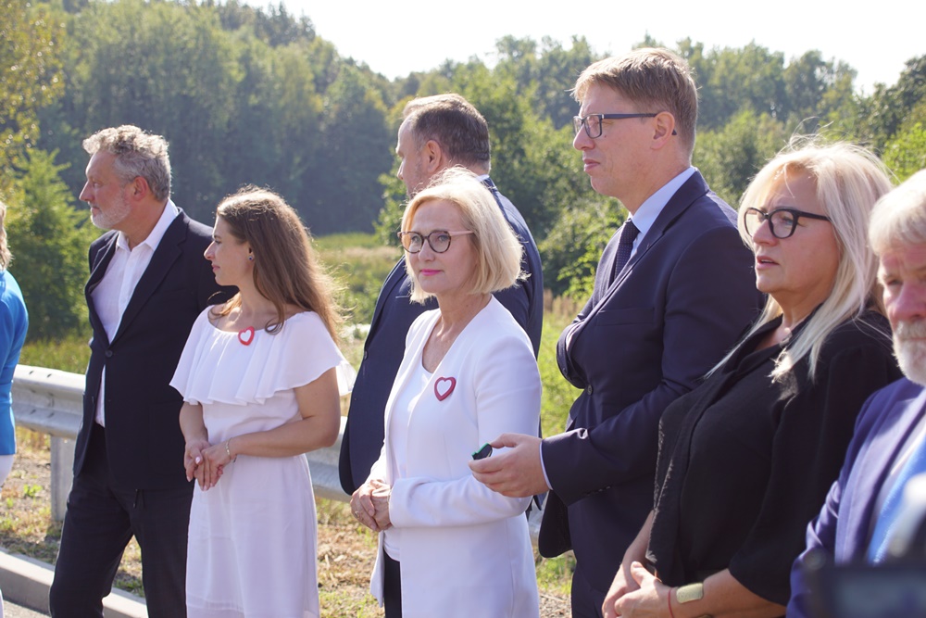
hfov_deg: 29.9
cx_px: 463
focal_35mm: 68
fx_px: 1736
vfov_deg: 20.2
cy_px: 309
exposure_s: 1/200
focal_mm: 45
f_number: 5
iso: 100
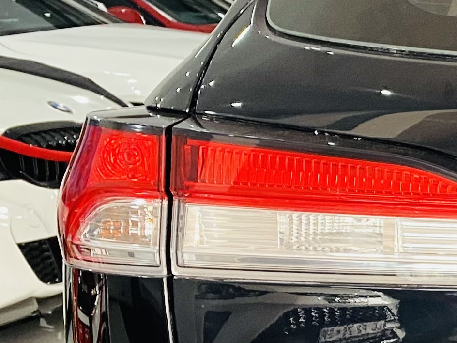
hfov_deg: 14.4
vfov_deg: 13.1
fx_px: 1465
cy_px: 359
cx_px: 941
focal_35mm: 111
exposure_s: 1/52
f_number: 1.8
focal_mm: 4.25
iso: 125
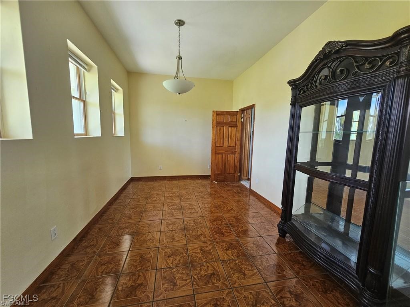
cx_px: 205
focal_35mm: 13
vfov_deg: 89.9
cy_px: 154
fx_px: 154
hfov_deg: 106.2
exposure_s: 1/60
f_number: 2.2
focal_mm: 2.2
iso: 160
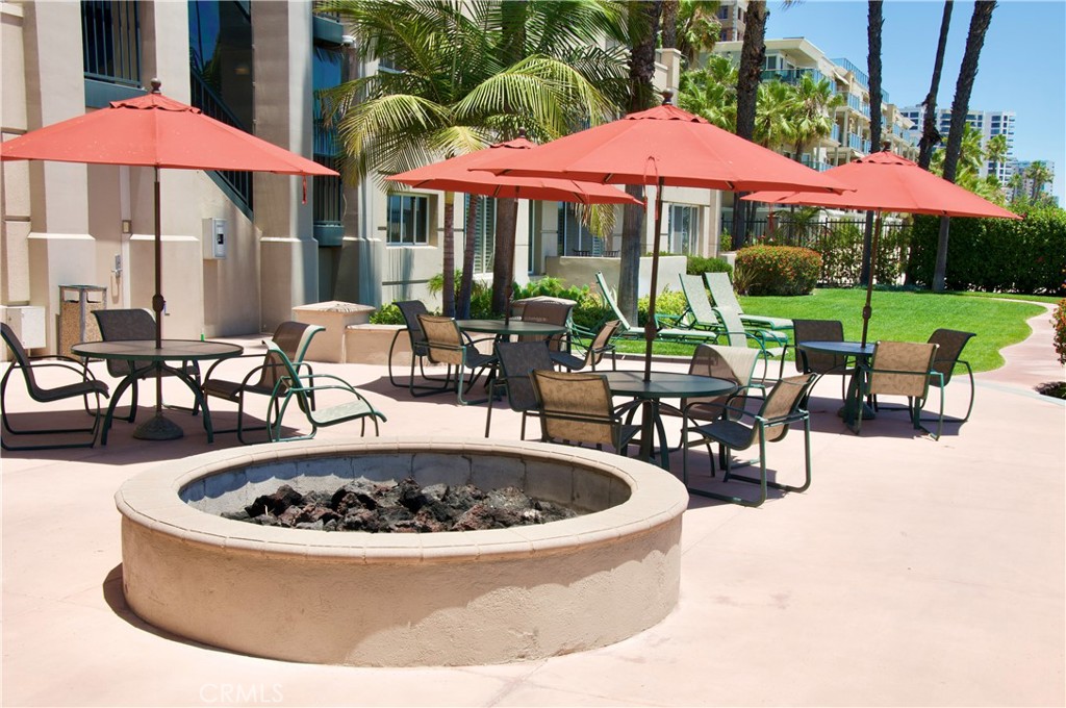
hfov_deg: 46.5
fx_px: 1242
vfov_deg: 31.8
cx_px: 533
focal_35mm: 42
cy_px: 354
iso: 200
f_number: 13
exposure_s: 1/160
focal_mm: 28
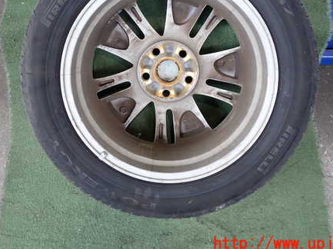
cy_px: 79
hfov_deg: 44.8
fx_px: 404
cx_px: 156
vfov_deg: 33.9
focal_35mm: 42
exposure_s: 1/80
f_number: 2.3
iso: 200
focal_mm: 5.4
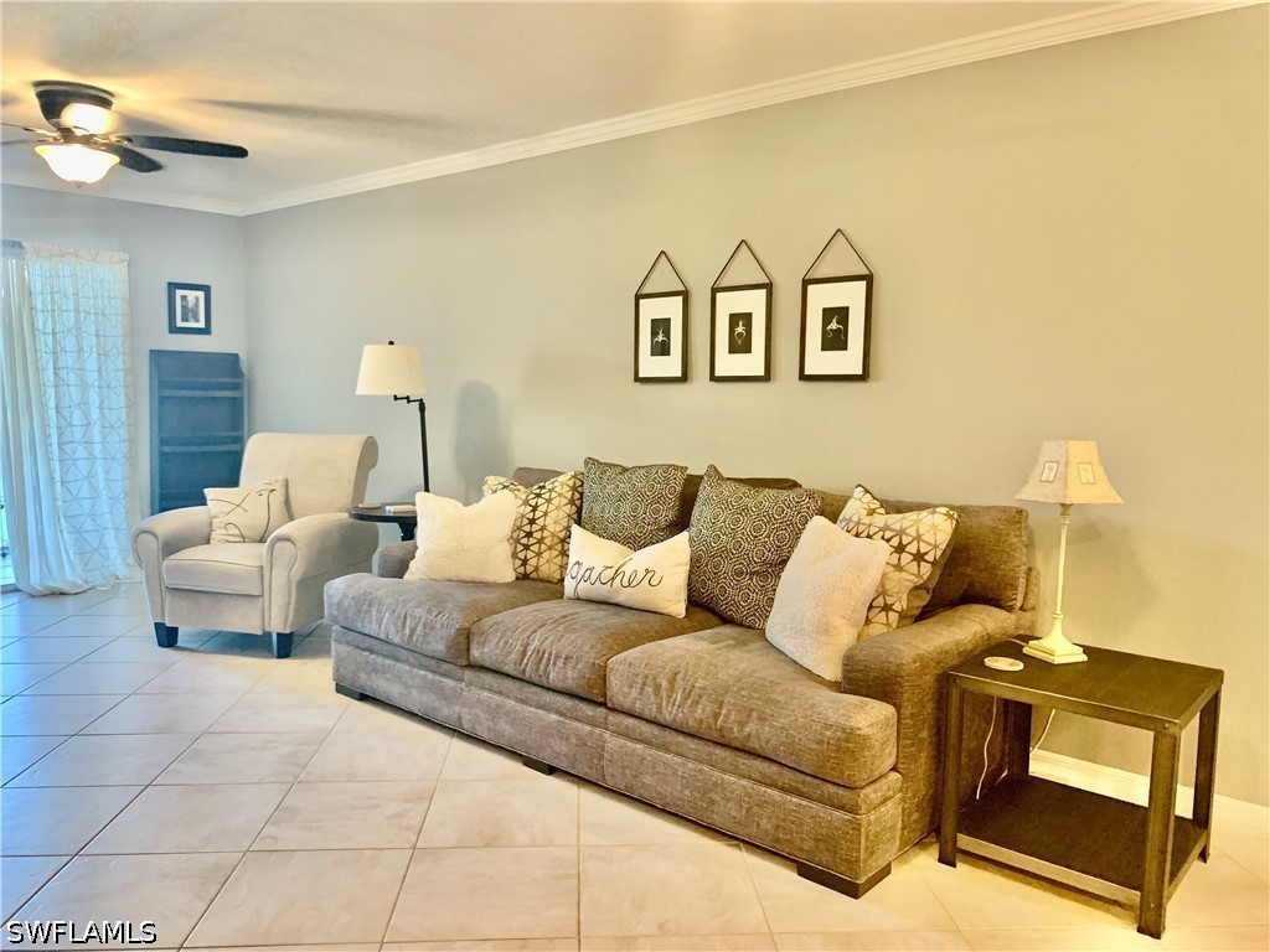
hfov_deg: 67.3
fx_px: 954
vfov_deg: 53.1
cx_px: 635
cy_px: 476
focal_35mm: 26
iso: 250
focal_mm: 4.25
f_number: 1.8
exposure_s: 1/40
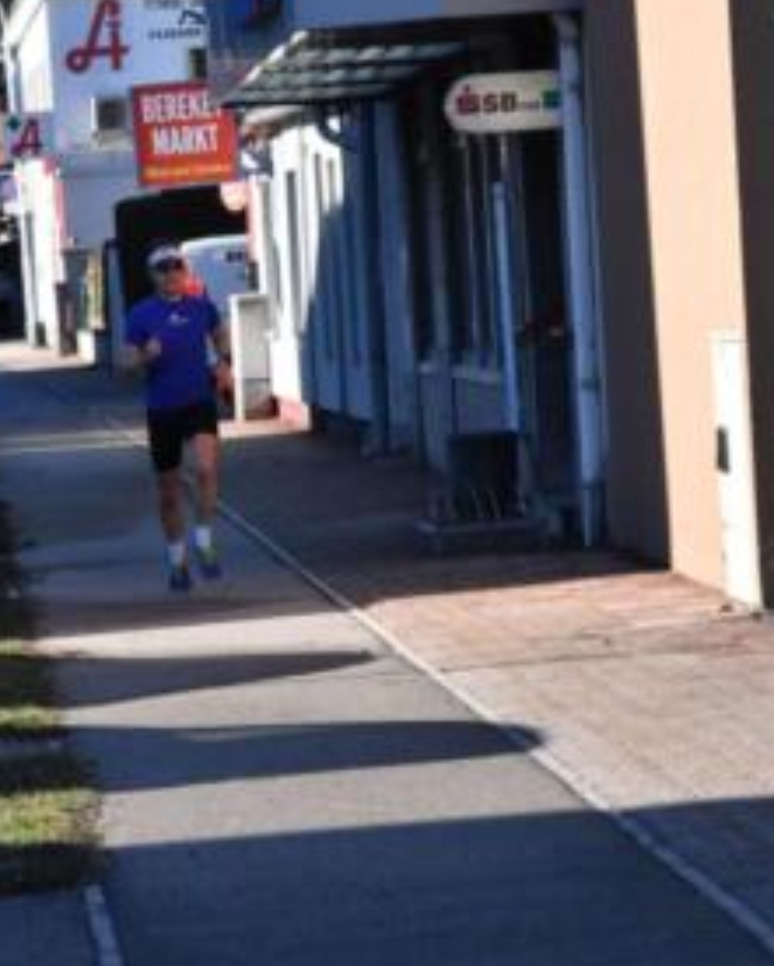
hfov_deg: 6.4
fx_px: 6921
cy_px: 497
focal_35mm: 242
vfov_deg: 8.0
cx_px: 380
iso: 2000
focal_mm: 95
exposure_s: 1/1600
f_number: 16
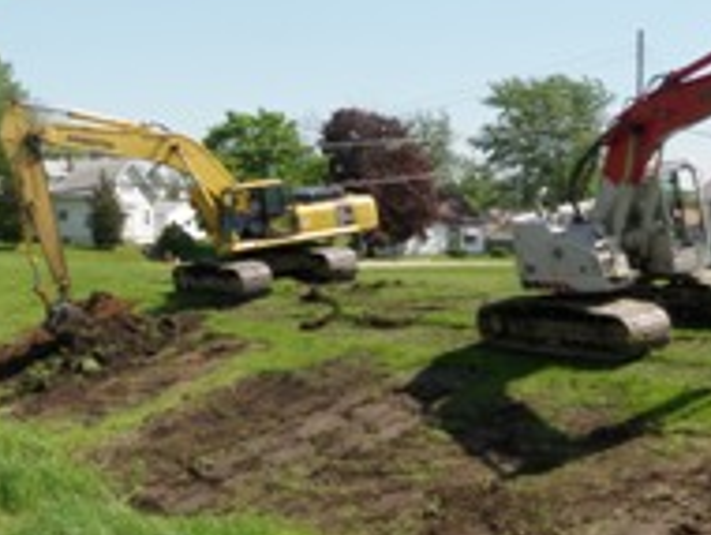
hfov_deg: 28.7
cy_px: 284
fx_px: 1357
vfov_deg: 22.3
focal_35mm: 66
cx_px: 131
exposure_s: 1/160
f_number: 5
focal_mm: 5
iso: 50
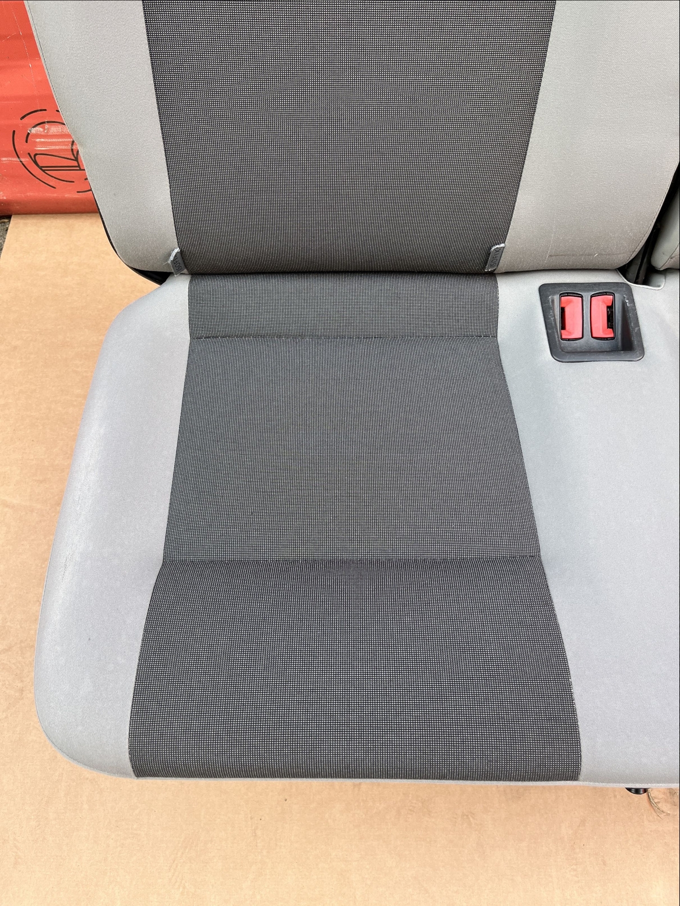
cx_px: 340
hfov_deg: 53.1
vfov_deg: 67.3
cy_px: 453
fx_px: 681
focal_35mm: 26
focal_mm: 5.1
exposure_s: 1/209
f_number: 1.6
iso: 40
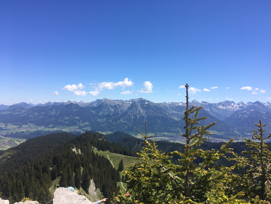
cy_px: 102
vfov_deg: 48.2
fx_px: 227
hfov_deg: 61.7
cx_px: 136
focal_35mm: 29
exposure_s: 1/1672
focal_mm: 4.15
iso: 25
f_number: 2.2
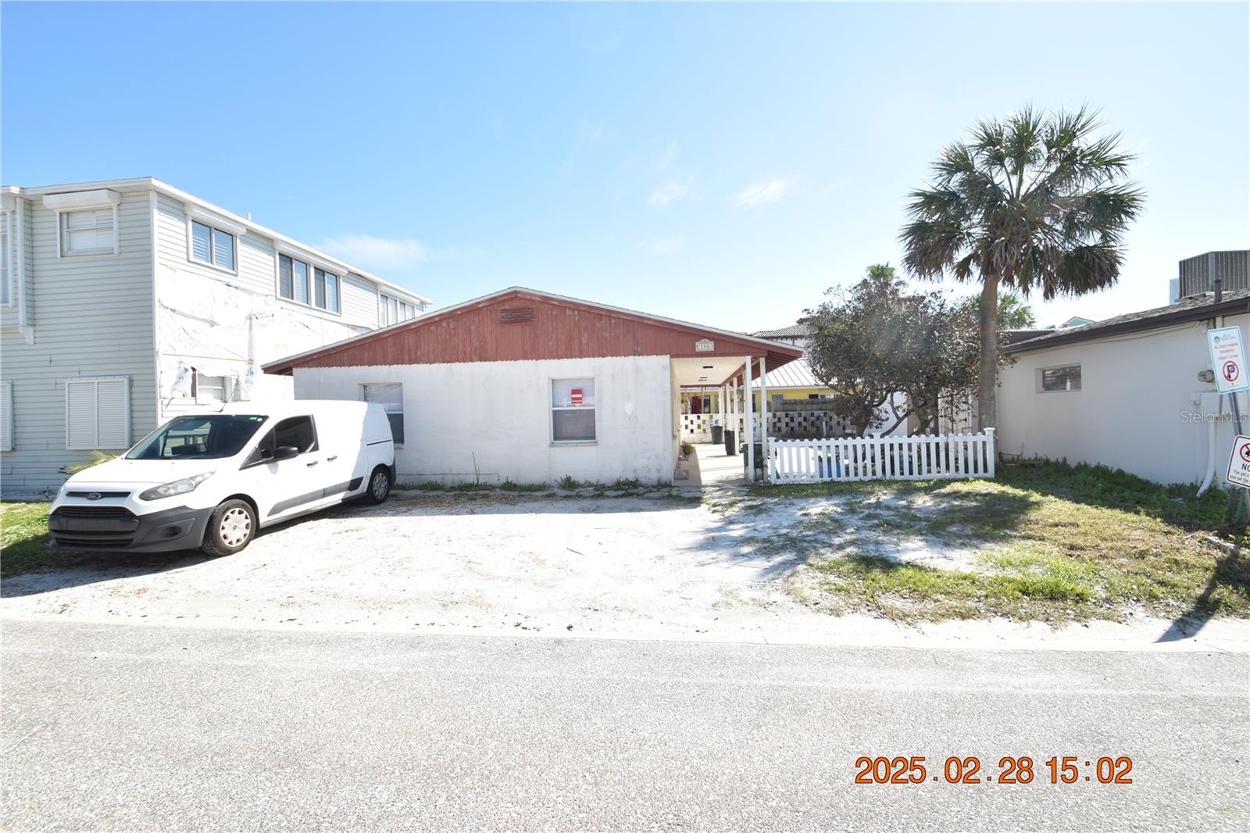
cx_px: 625
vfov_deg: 77.3
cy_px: 416
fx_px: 521
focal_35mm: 15
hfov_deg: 100.4
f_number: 8
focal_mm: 10
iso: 200
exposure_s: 1/250
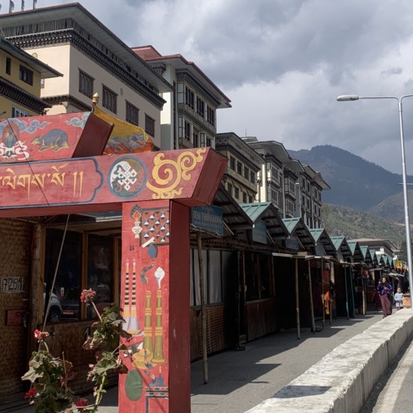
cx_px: 252
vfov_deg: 32.8
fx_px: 702
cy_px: 183
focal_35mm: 52
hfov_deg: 32.7
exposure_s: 1/2481
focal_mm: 4.25
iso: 25
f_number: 1.8
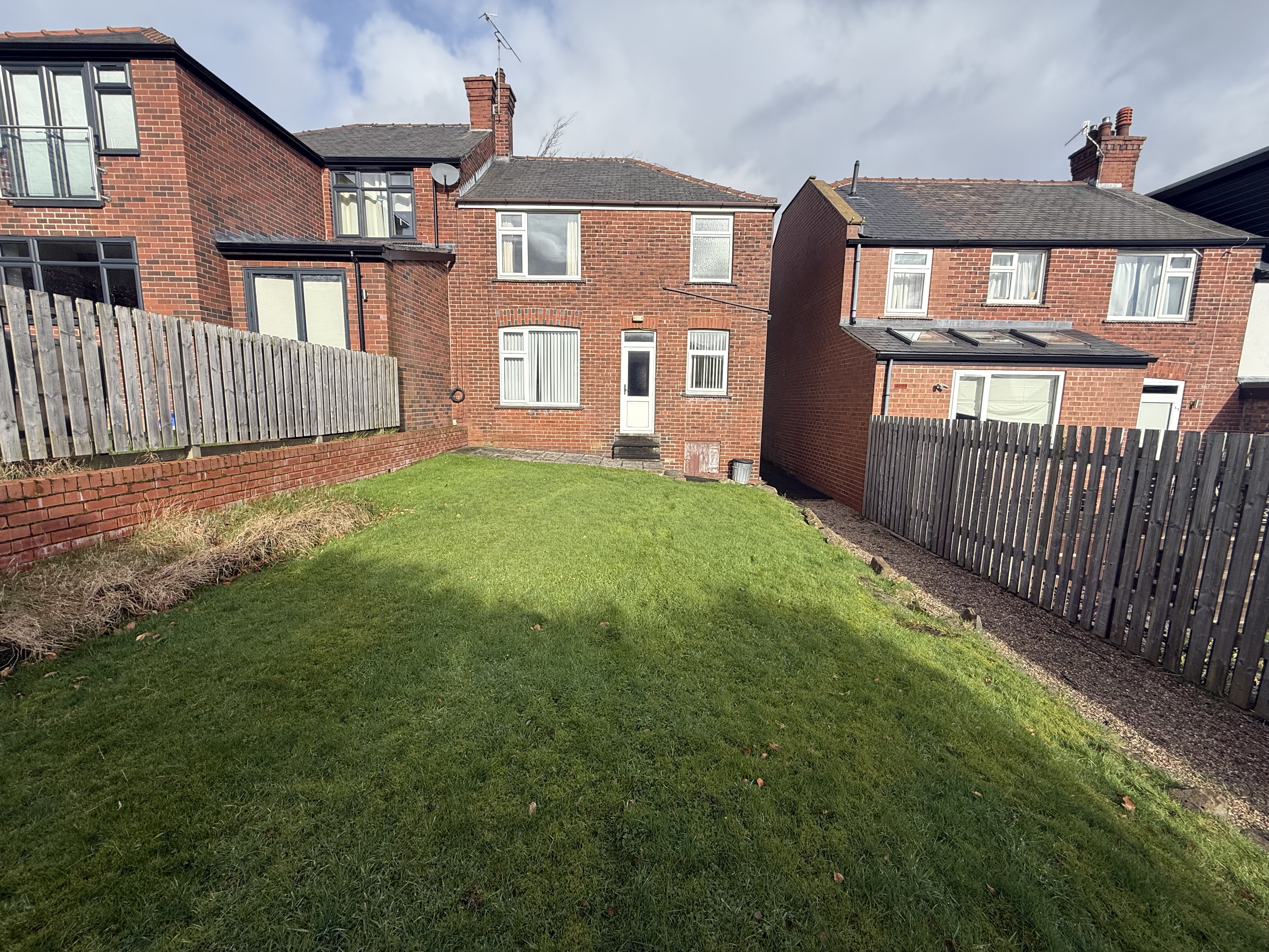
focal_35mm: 14
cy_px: 476
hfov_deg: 102.1
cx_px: 634
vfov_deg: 85.7
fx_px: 513
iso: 50
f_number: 2.2
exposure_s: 1/1698
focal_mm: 2.22
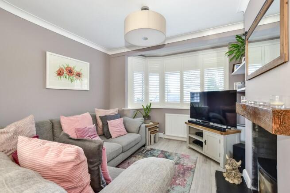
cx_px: 145
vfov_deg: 77.4
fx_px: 121
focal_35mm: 15
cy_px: 96
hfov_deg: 100.4
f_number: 8
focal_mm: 10
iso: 640
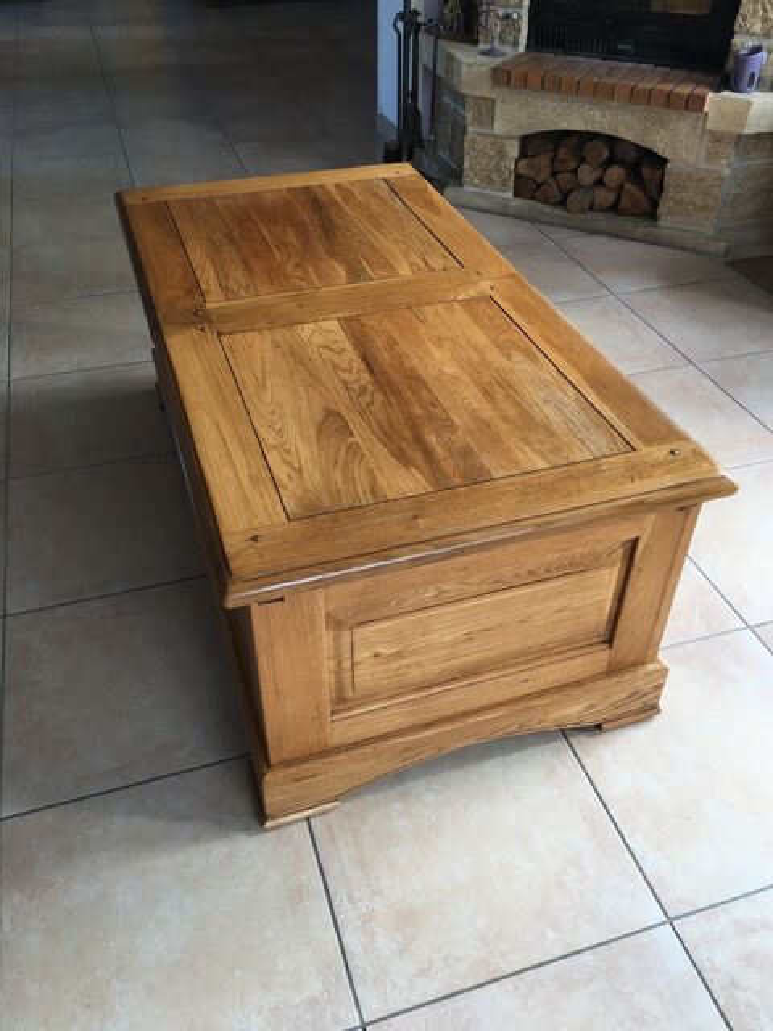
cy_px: 516
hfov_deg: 48.2
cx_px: 386
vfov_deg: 61.7
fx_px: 863
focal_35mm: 29
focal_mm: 4.15
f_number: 2.2
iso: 40
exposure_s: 1/33
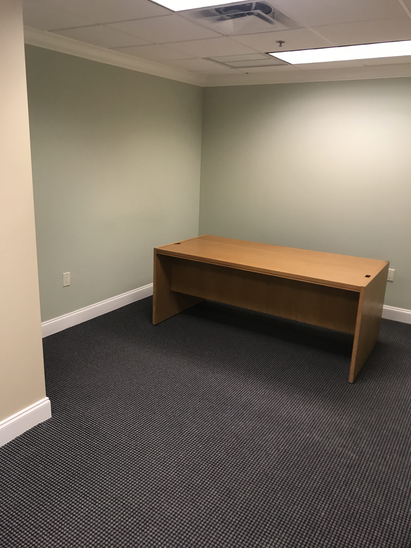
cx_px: 206
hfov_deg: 49.7
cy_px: 274
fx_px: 443
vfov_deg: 63.4
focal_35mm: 28
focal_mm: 3.99
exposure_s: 1/24
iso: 40
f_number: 1.8
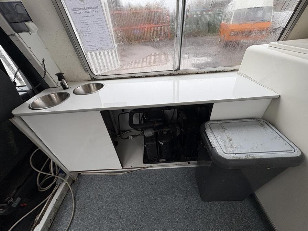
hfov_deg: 102.1
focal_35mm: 14
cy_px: 116
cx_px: 154
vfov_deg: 85.7
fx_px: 125
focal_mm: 2.22
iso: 50
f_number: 2.2
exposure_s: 1/99
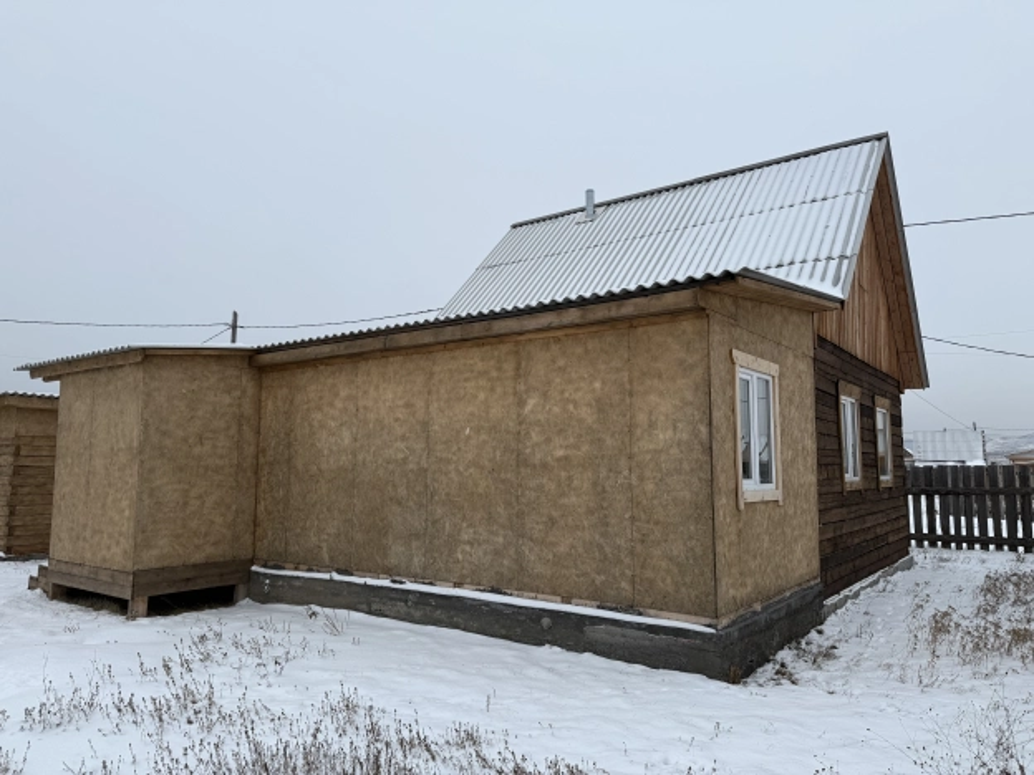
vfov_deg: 56.8
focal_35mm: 24
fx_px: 717
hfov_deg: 71.6
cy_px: 388
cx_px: 517
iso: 80
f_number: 1.78
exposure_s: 1/1522
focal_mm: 6.76
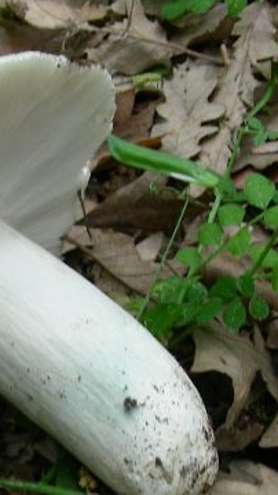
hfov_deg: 13.1
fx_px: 1208
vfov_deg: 22.8
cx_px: 103
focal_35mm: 92
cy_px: 407
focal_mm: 6.3
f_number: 3.5
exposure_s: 1/20
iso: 50
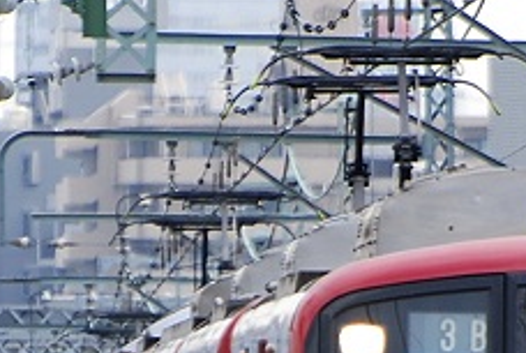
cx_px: 258
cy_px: 520
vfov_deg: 0.9
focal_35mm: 1579
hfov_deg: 1.3
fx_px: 23116
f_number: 5.6
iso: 200
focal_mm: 300
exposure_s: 1/250
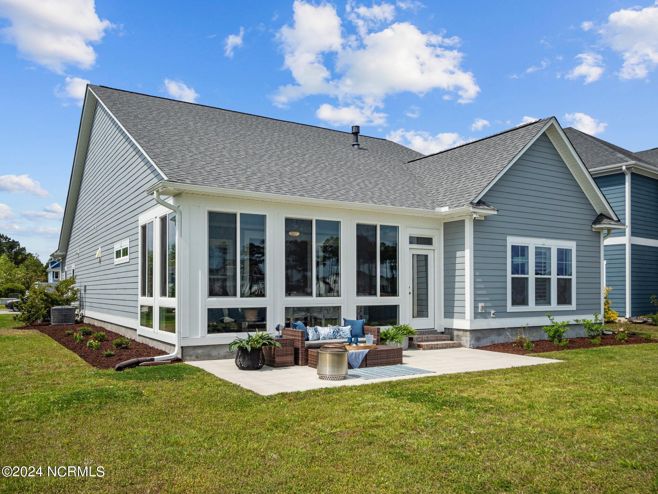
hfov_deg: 63.4
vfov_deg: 49.7
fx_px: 532
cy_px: 247
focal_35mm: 28
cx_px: 329
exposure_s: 1/1600
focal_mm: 14
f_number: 5.6
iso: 200
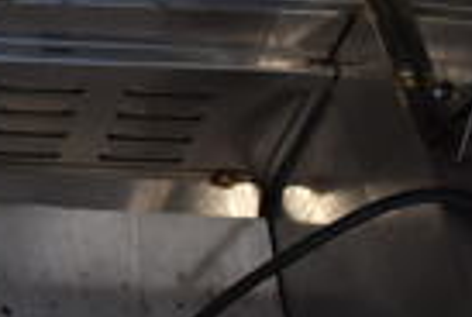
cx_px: -431
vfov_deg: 11.5
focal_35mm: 120
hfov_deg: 14.5
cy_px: 148
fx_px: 1577
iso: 360
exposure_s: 1/30
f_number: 3.5
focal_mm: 18
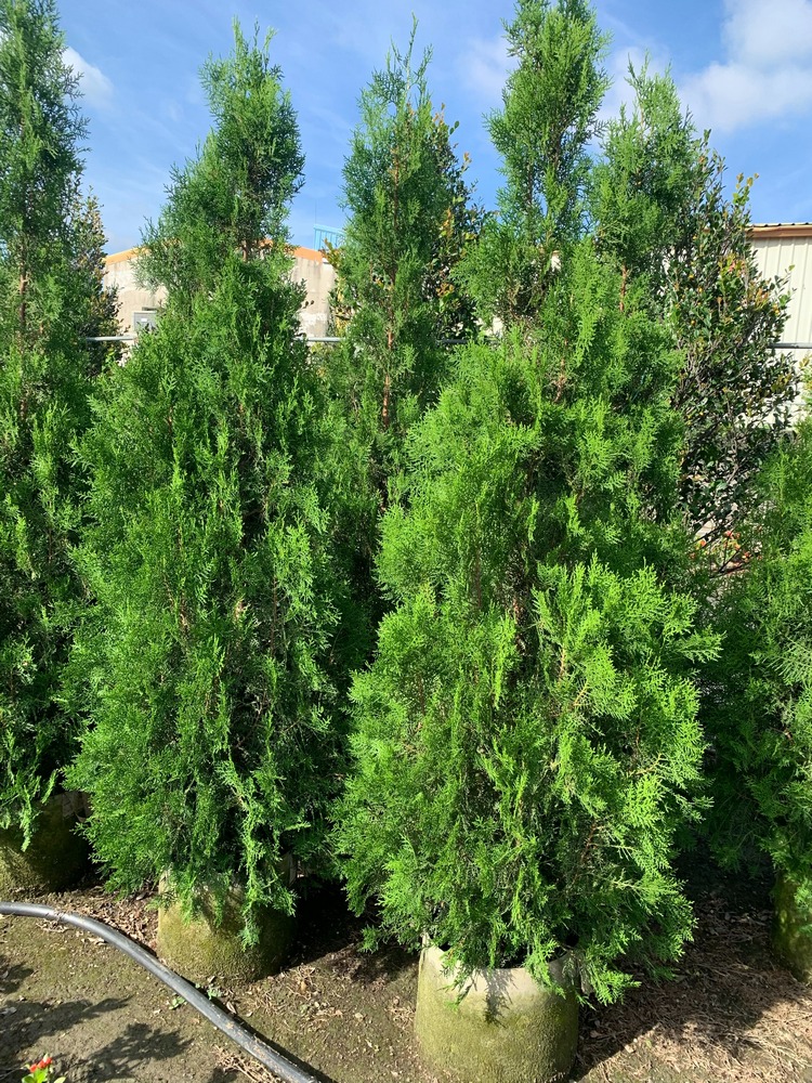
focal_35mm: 26
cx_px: 406
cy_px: 542
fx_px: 813
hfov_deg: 53.1
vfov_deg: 67.3
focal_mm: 4.25
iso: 25
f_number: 1.8
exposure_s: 1/635
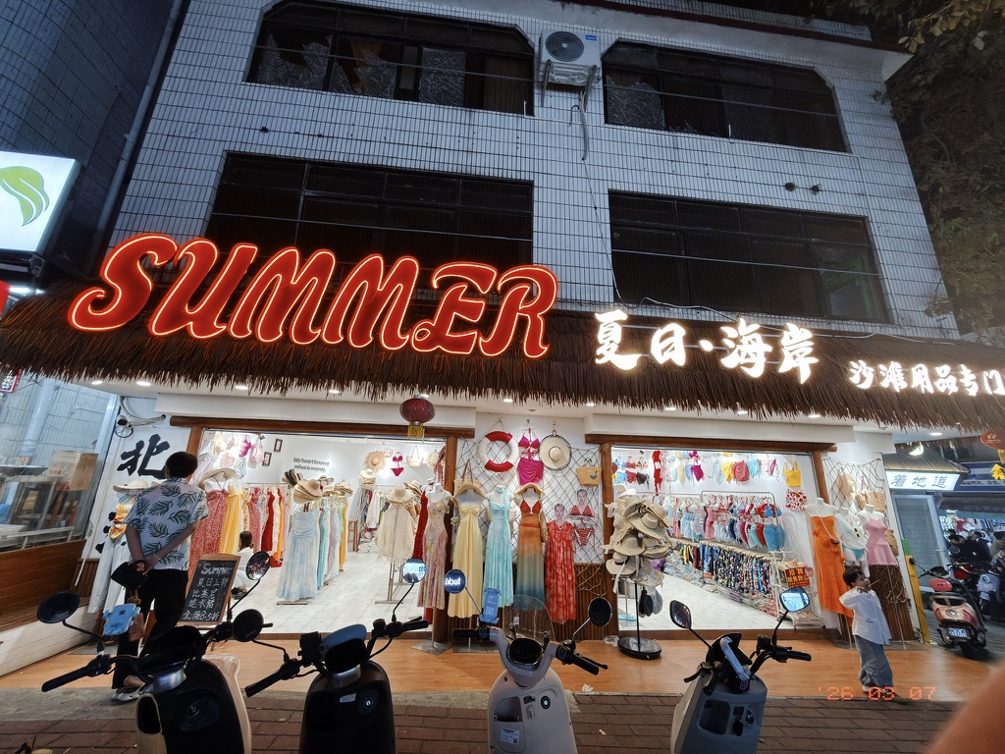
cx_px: 502
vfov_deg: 85.7
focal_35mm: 14
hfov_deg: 102.1
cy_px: 377
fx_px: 406
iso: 64
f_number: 2.2
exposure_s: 1/33
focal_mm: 2.22
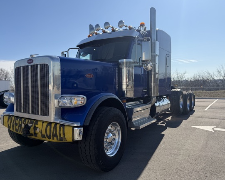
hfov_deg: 66.0
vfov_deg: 54.9
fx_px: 173
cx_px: 104
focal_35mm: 26
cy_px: 88
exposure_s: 1/5714
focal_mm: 6.76
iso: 80
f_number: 1.78
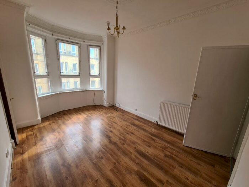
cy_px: 94
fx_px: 94
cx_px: 124
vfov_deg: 89.9
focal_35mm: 13
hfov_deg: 106.2
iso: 50
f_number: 2.2
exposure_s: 1/111
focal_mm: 2.2
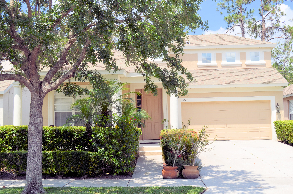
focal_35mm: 45
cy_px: 97
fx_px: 365
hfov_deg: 43.7
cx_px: 146
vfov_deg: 29.7
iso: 100
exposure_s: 1/200
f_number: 8
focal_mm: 30
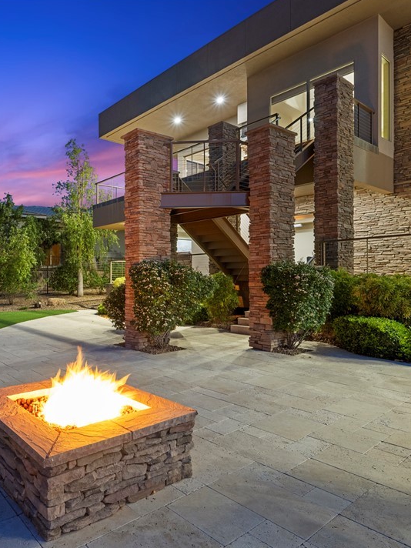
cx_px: 64
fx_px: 360
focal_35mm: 23
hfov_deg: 54.0
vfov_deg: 74.6
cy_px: 273
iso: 800
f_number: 8
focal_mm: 15.5
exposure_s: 8
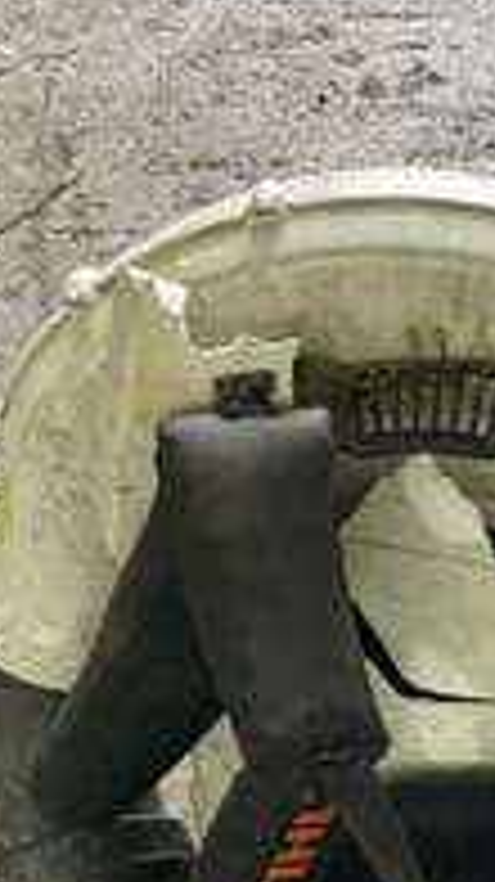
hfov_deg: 14.7
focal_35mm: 78
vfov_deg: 26.4
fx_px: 1823
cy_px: 781
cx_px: 662
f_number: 1.8
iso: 250
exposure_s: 1/60
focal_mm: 3.99
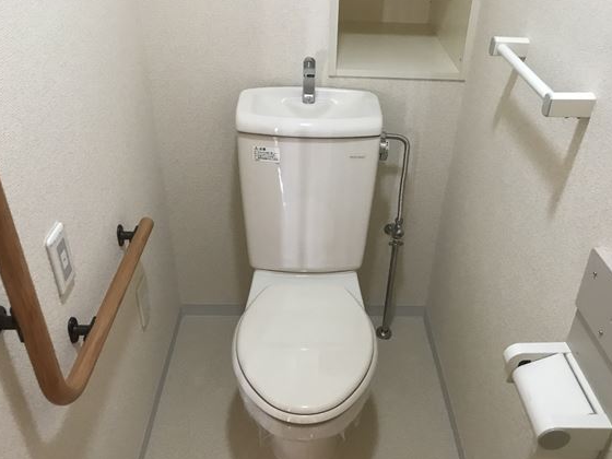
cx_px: 327
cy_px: 255
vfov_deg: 44.1
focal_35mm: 32
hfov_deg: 56.8
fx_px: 566
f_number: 1.8
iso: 100
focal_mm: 3.99
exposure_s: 1/17
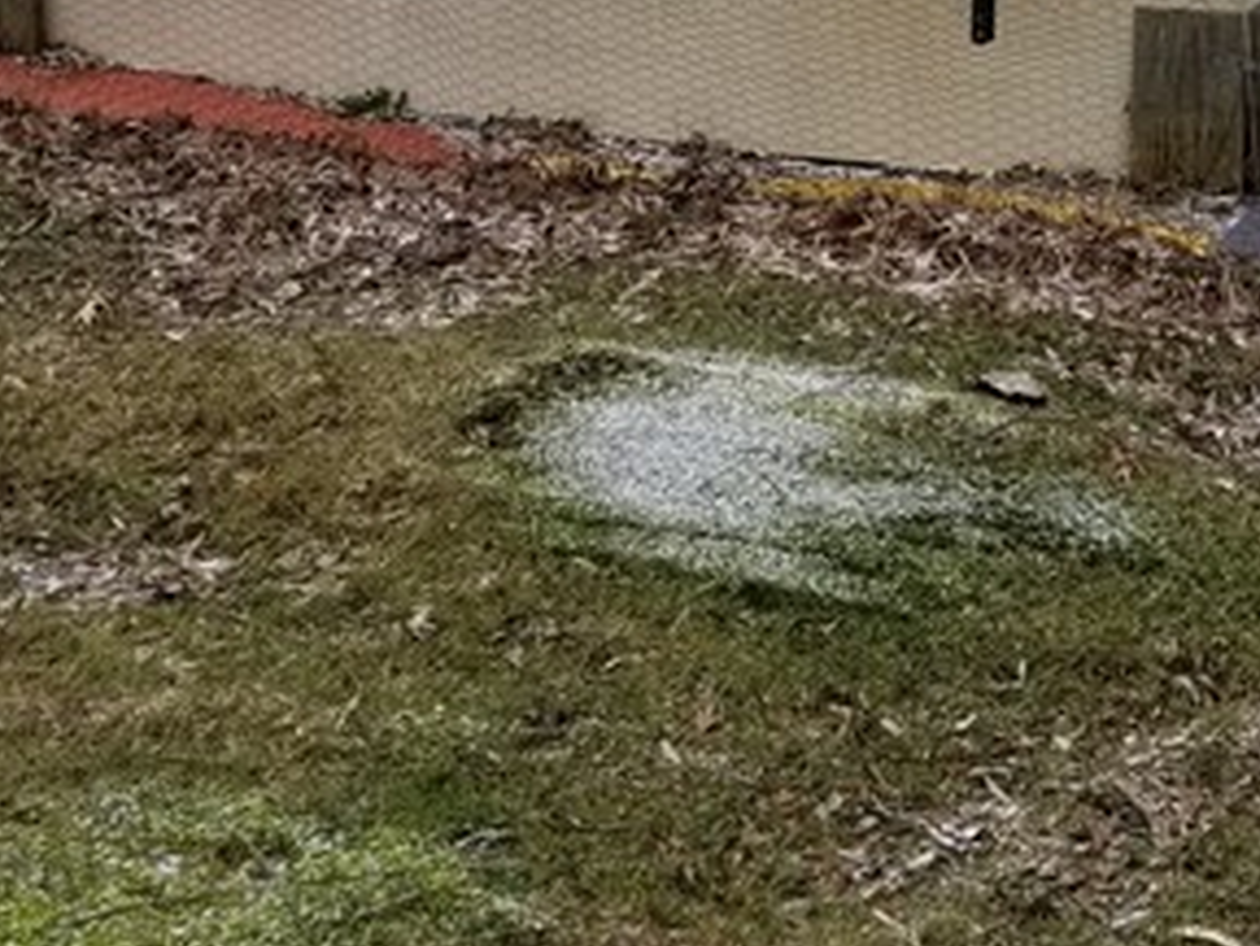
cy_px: -475
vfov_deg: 14.9
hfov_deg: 21.1
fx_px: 3350
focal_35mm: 92
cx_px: 924
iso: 50
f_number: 1.7
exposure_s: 1/998
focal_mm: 4.3
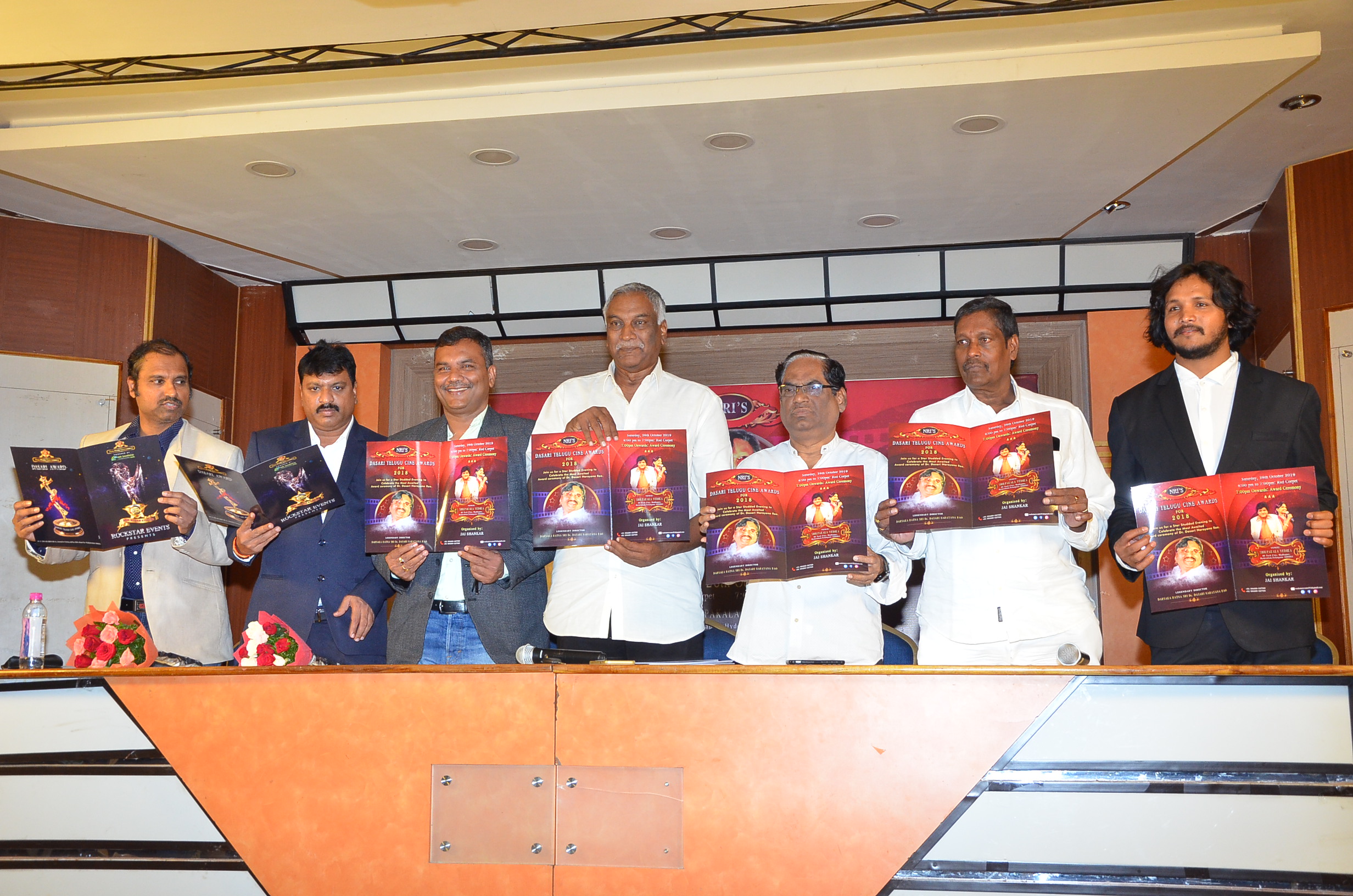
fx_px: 1463
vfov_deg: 34.1
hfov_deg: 49.6
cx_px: 676
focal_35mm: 39
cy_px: 448
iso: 1250
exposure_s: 1/125
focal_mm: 26
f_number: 5.6
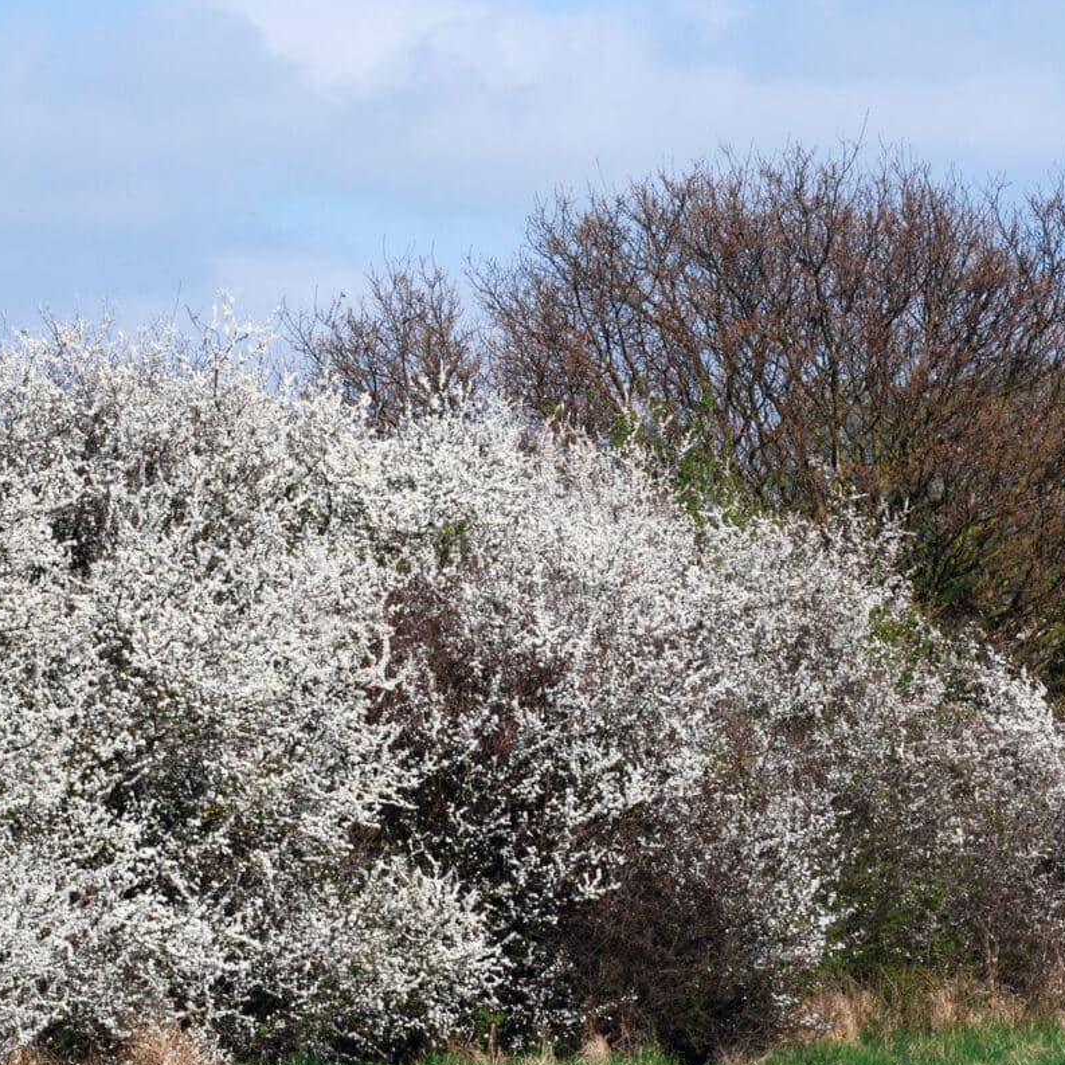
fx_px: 7170
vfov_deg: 8.5
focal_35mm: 206
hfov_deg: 8.5
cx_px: 696
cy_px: 545
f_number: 13
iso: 200
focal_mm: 80
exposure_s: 1/250
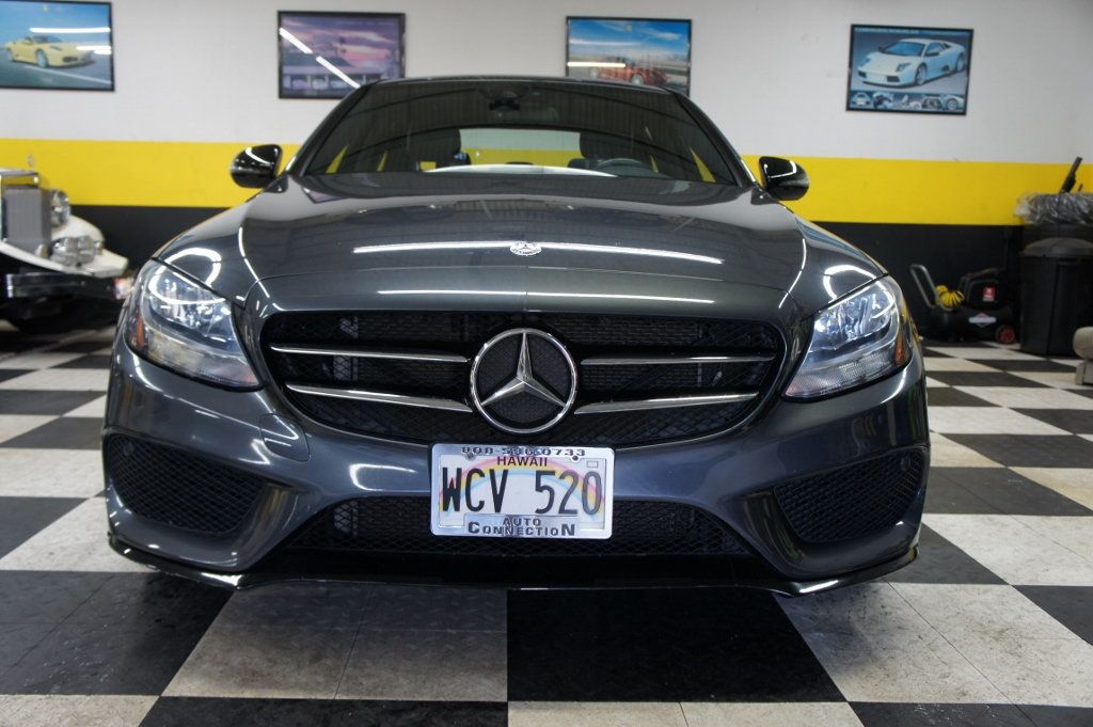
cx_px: 546
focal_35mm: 32
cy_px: 364
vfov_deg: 41.6
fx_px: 956
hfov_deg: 59.5
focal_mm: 21
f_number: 4
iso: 320
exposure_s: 1/40
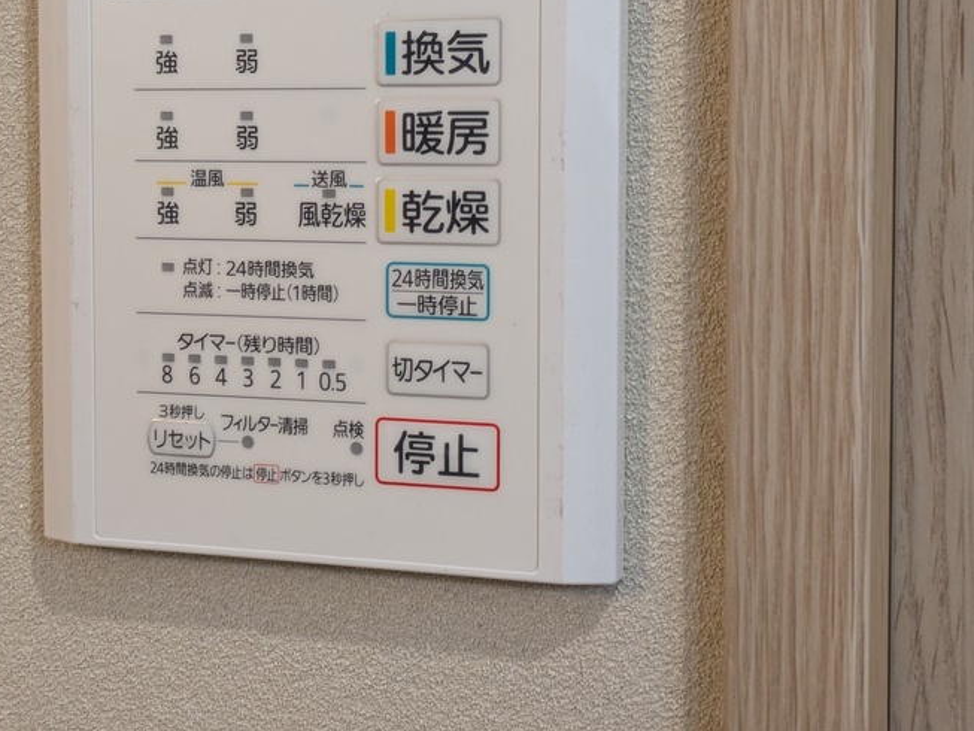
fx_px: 2111
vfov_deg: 19.6
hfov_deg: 25.9
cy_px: 233
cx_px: 342
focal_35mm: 75
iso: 176
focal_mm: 5.43
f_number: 1.89
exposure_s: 1/50
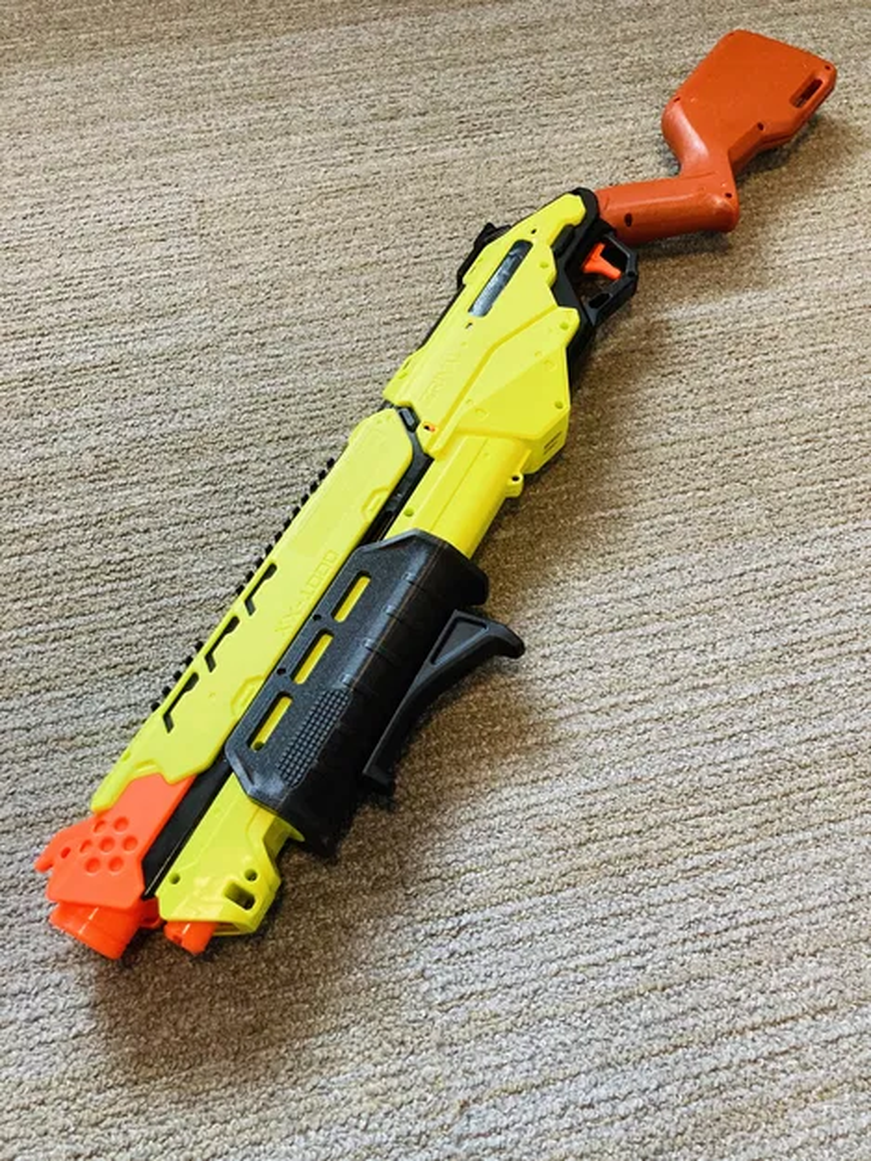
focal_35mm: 28
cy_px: 580
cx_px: 436
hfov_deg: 49.8
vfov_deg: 63.4
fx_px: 939
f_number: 1.8
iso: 200
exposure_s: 1/60
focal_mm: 3.99
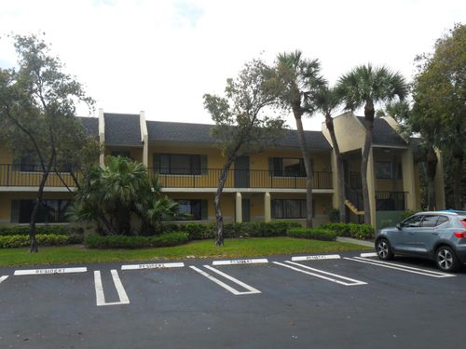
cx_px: 233
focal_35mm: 32
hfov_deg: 56.8
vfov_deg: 44.2
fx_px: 431
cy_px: 174
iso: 100
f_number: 3.7
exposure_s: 1/750
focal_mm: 5.7
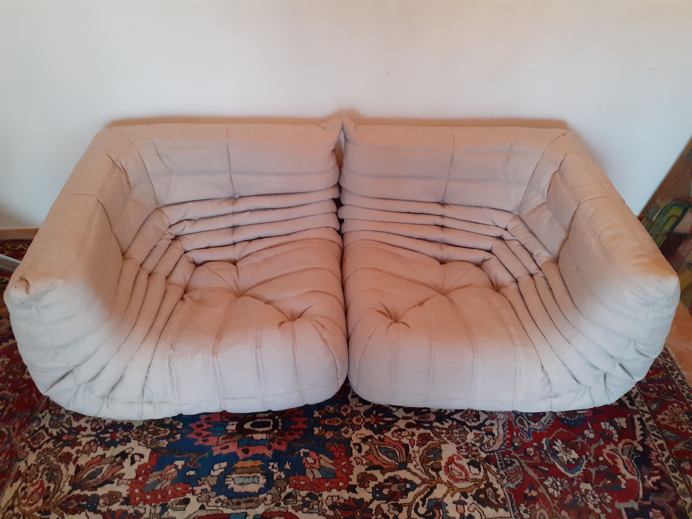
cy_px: 260
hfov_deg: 65.3
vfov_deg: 51.4
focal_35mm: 27
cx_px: 346
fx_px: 540
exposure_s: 1/25
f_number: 1.9
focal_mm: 3.6
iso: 320
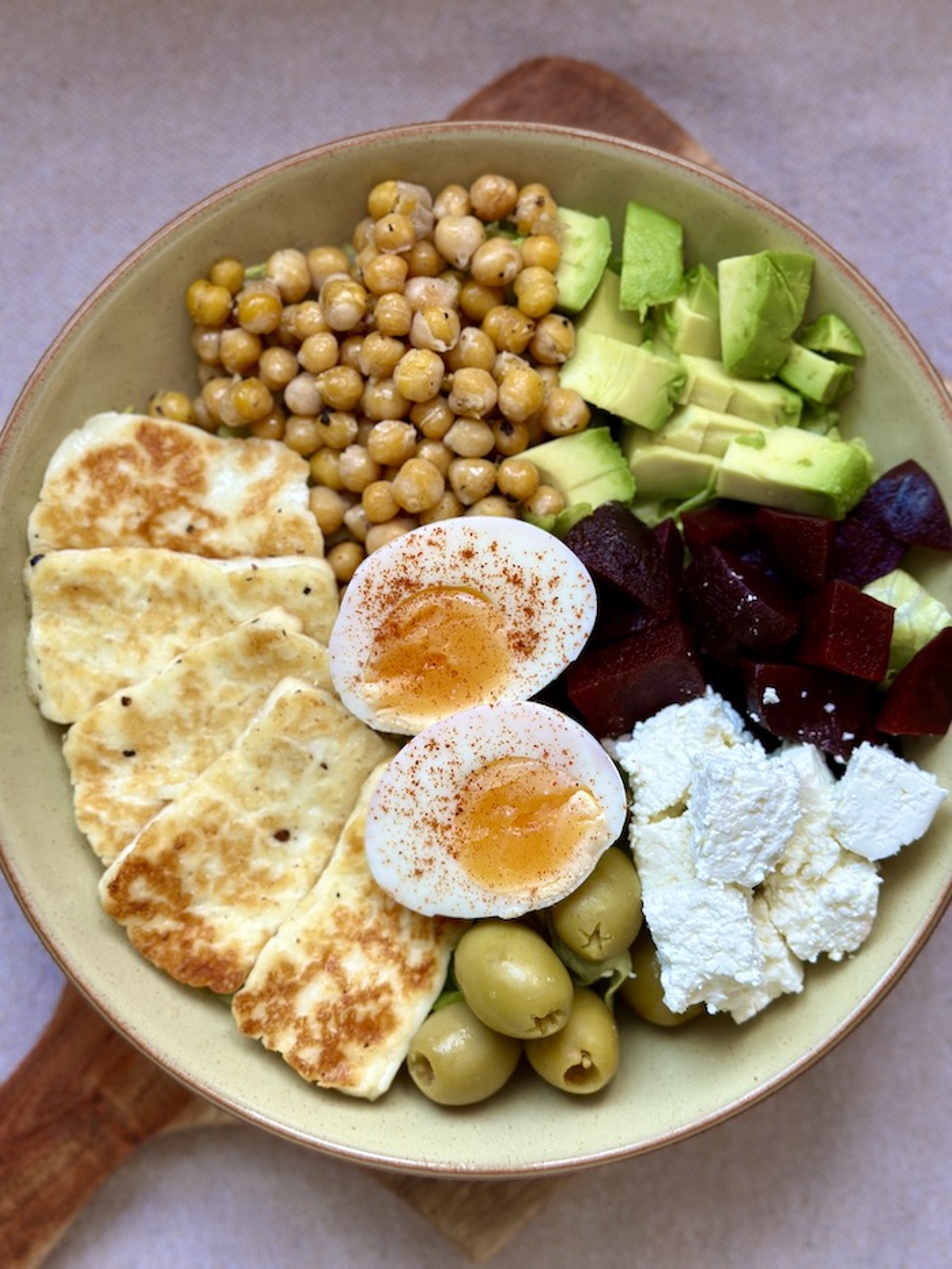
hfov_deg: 30.3
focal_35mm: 48
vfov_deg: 39.7
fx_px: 1760
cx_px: 476
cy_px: 634
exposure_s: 1/121
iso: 80
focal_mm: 6.86
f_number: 1.78
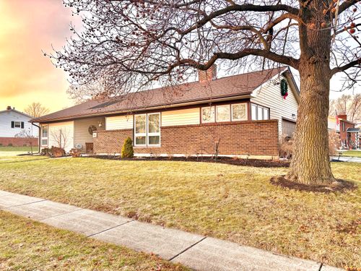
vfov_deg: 53.1
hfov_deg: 67.3
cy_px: 136
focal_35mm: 26
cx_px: 180
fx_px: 271
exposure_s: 1/249
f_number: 1.6
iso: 50
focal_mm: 5.96
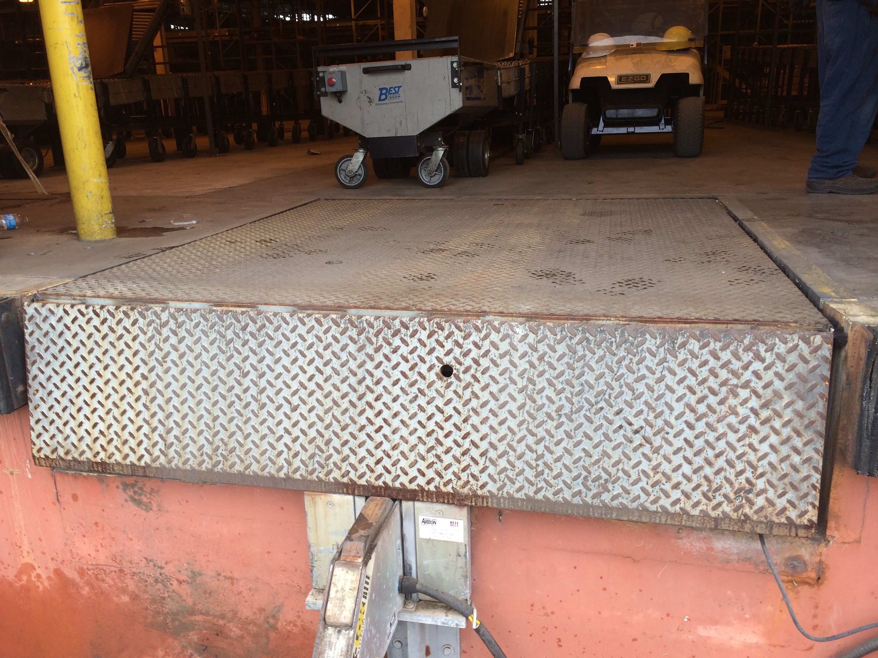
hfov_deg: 60.0
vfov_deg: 46.8
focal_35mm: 30
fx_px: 761
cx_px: 439
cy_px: 329
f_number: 2.2
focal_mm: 4.12
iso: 40
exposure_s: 1/60
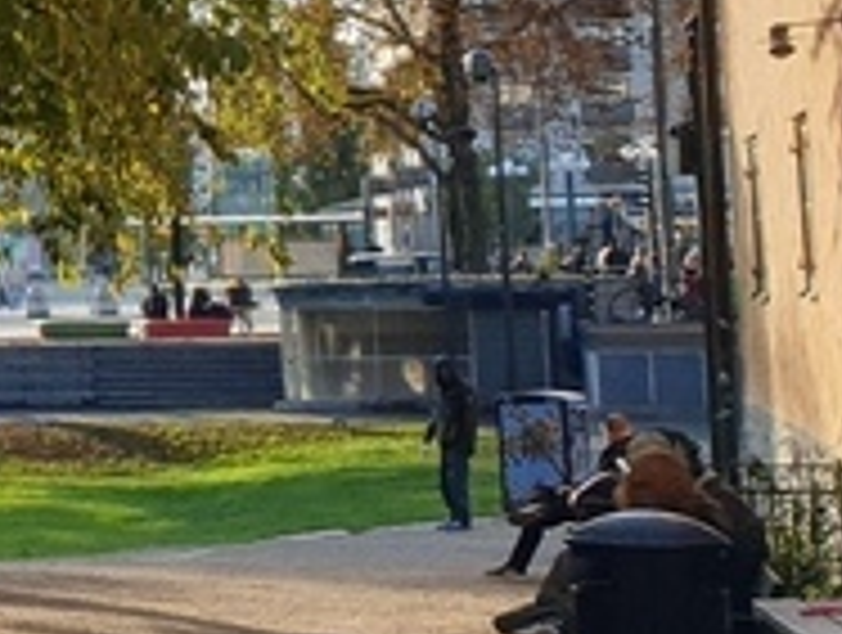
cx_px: -1427
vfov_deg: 10.4
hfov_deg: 10.8
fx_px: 3461
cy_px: 49
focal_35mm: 142
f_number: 2.4
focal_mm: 4.3
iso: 50
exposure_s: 1/533
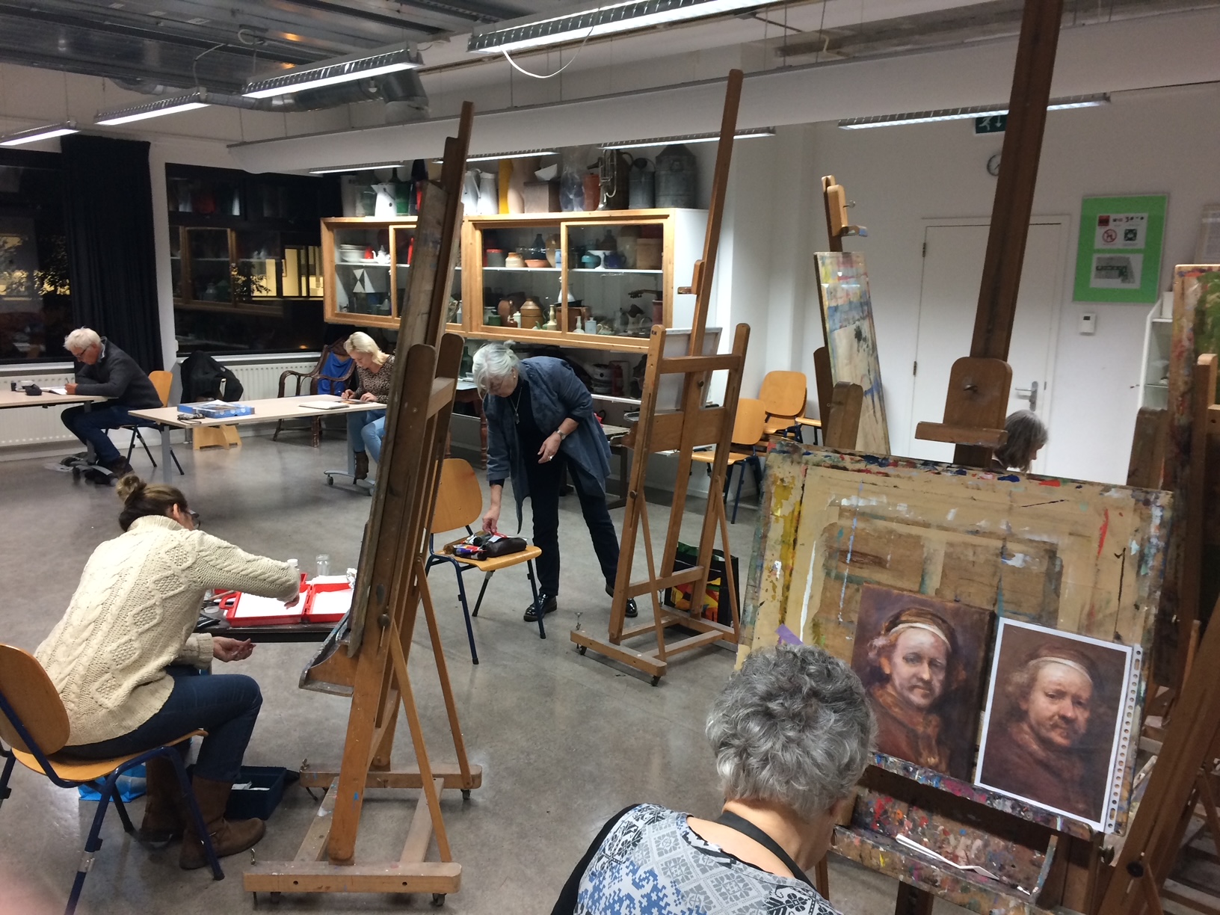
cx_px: 610
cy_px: 458
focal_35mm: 29
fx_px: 1022
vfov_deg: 48.2
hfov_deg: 61.7
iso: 125
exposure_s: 1/33
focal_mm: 4.15
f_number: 2.2
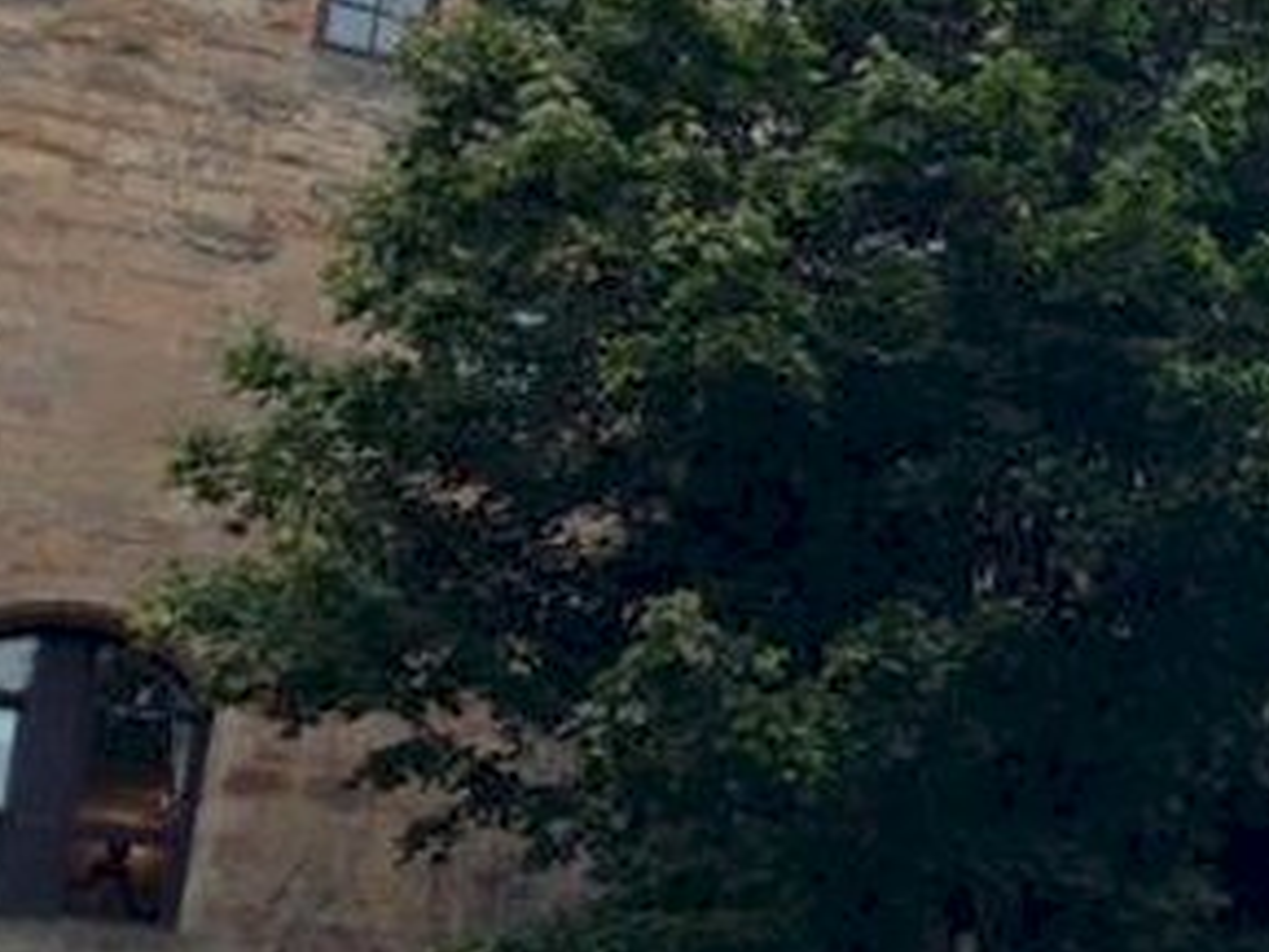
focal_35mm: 80
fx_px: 2934
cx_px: 1502
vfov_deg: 18.4
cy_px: 366
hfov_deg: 22.6
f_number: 2.4
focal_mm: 4.12
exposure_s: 1/178
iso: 50
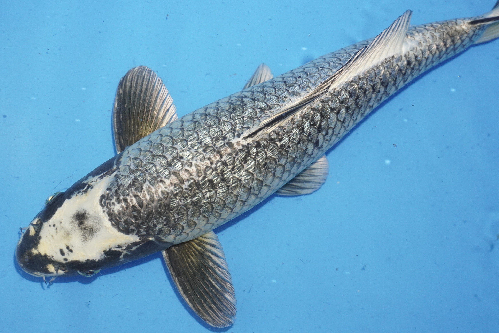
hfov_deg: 29.4
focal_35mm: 69
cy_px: 166
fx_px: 951
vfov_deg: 19.8
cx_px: 259
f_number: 4.5
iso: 1250
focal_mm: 37
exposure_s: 1/160
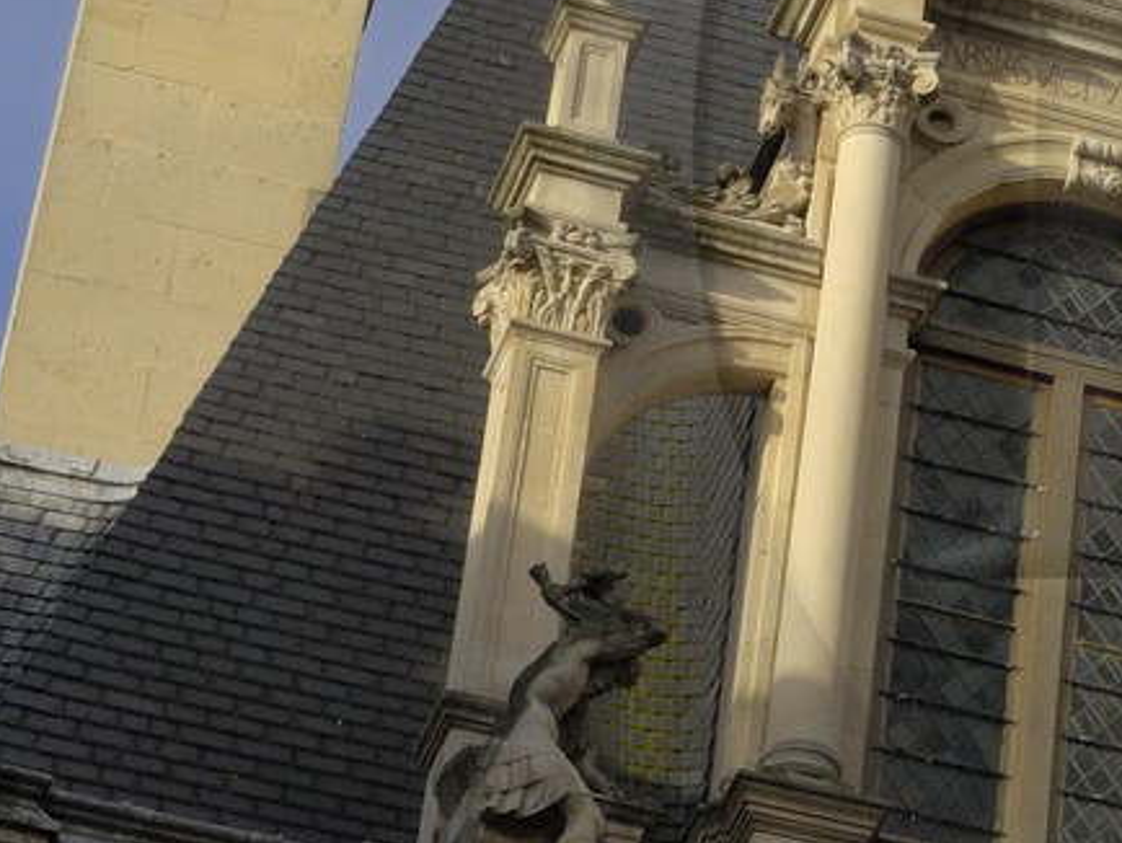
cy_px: 158
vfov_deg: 8.7
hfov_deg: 11.2
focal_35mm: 170
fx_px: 5513
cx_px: 1644
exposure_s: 1/160
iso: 100
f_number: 11
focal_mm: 32
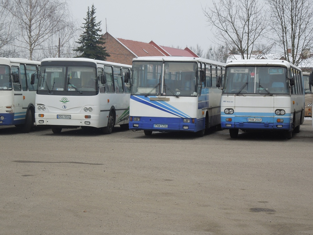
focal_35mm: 89
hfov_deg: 22.0
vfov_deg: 16.6
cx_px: 156
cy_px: 118
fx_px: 805
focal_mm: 16
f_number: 4.6
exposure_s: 1/160
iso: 100
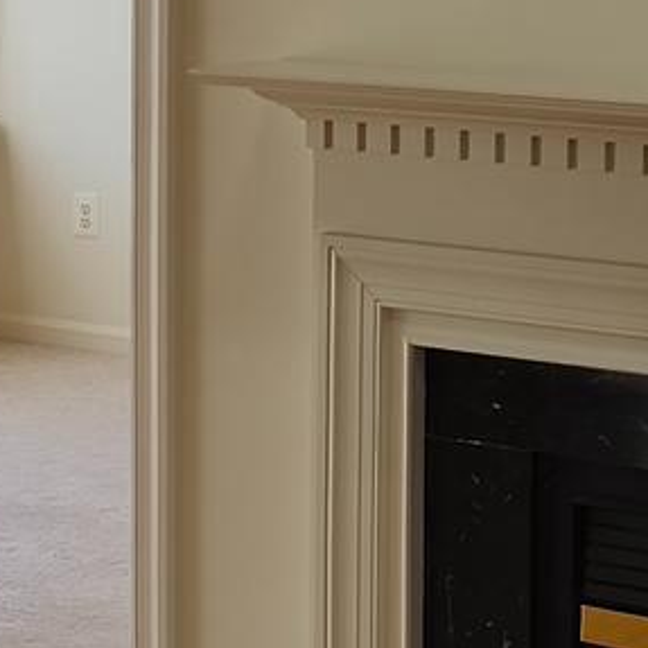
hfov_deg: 11.6
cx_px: -287
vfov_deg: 12.0
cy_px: 145
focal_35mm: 145
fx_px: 3071
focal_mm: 6.18
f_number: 1.65
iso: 50
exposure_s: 1/144
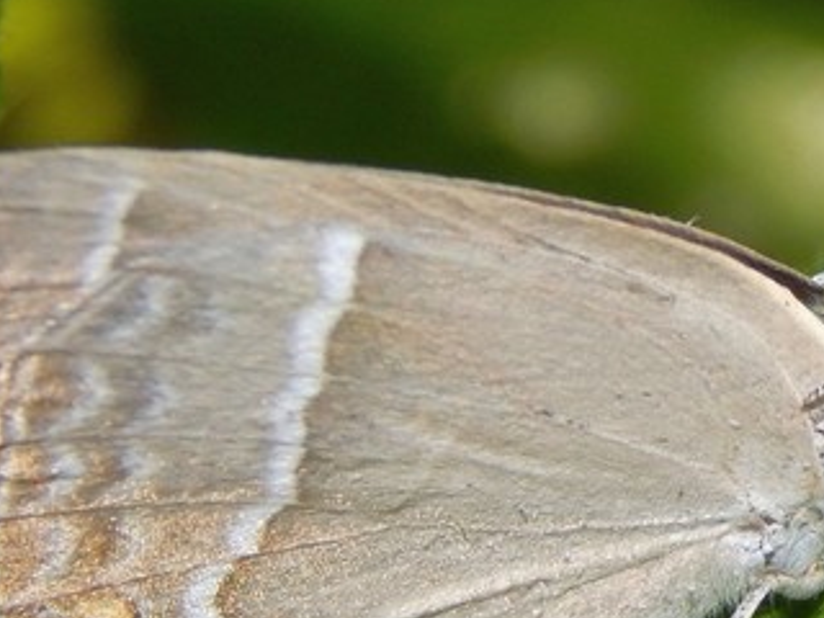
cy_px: 219
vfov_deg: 3.7
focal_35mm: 405
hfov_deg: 4.9
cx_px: 834
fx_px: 9641
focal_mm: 28.7
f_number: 10.1
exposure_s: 1/80
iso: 125
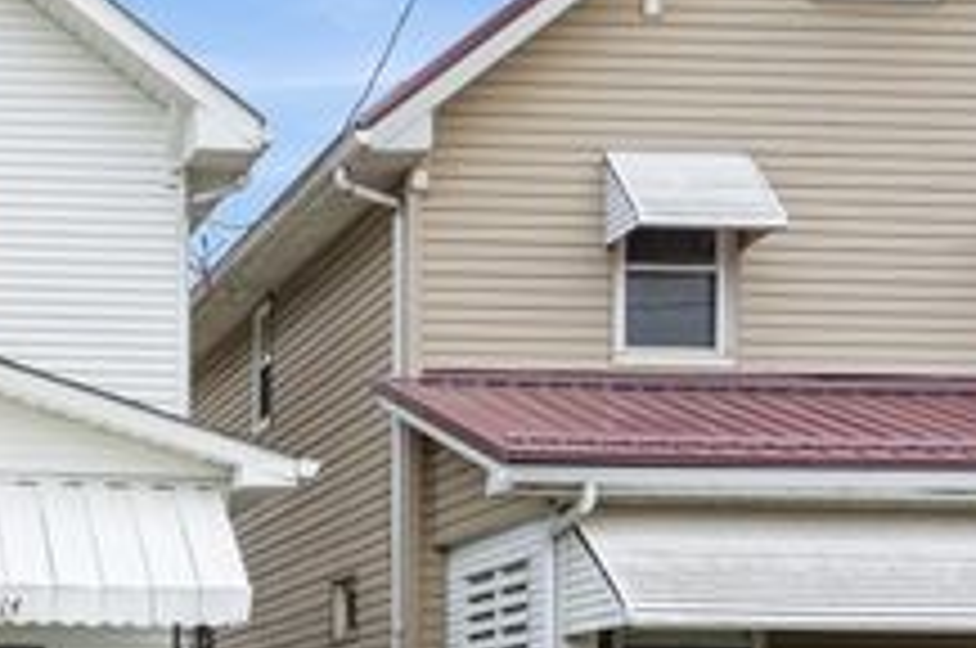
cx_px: -139
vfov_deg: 16.4
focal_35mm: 83
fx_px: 2247
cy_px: 421
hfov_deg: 22.9
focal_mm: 24
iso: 100
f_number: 8
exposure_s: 1/250
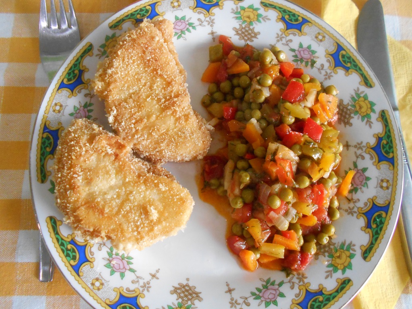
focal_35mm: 26
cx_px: 206
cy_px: 154
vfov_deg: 53.1
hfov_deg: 67.3
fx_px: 309
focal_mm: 4.6
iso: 800
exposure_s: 1/60
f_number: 3.2
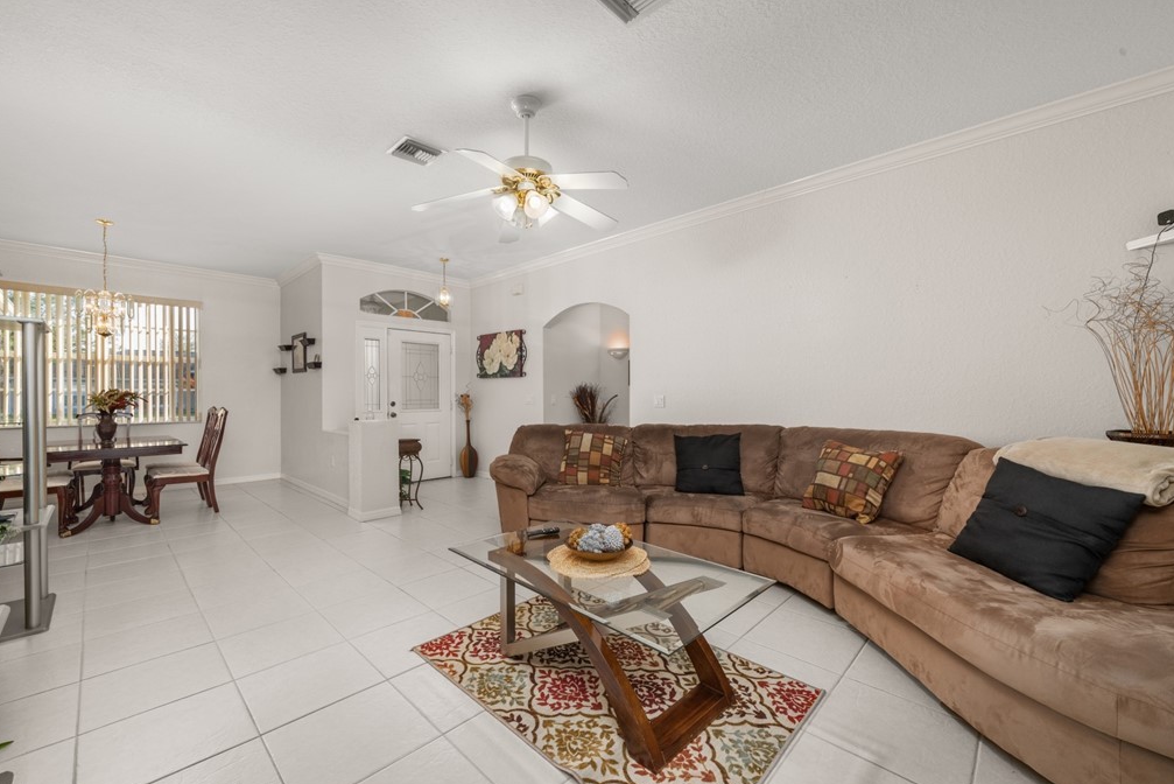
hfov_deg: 104.2
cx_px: 587
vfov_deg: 81.2
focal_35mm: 14
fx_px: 457
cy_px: 401
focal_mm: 13
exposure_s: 1/3
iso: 400
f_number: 11
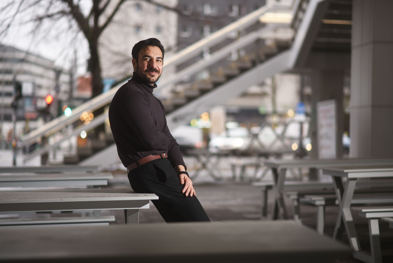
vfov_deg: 16.1
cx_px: 196
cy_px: 132
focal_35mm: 85
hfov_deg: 23.9
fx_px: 928
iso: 100
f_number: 1.8
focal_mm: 85
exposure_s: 1/160
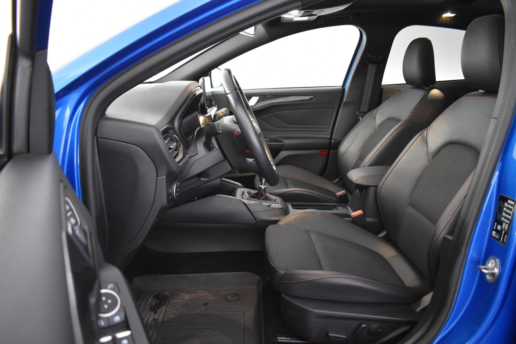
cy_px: 172
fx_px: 387
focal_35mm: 27
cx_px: 258
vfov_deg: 47.9
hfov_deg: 67.4
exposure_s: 1/20
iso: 3200
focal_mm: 18
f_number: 3.5
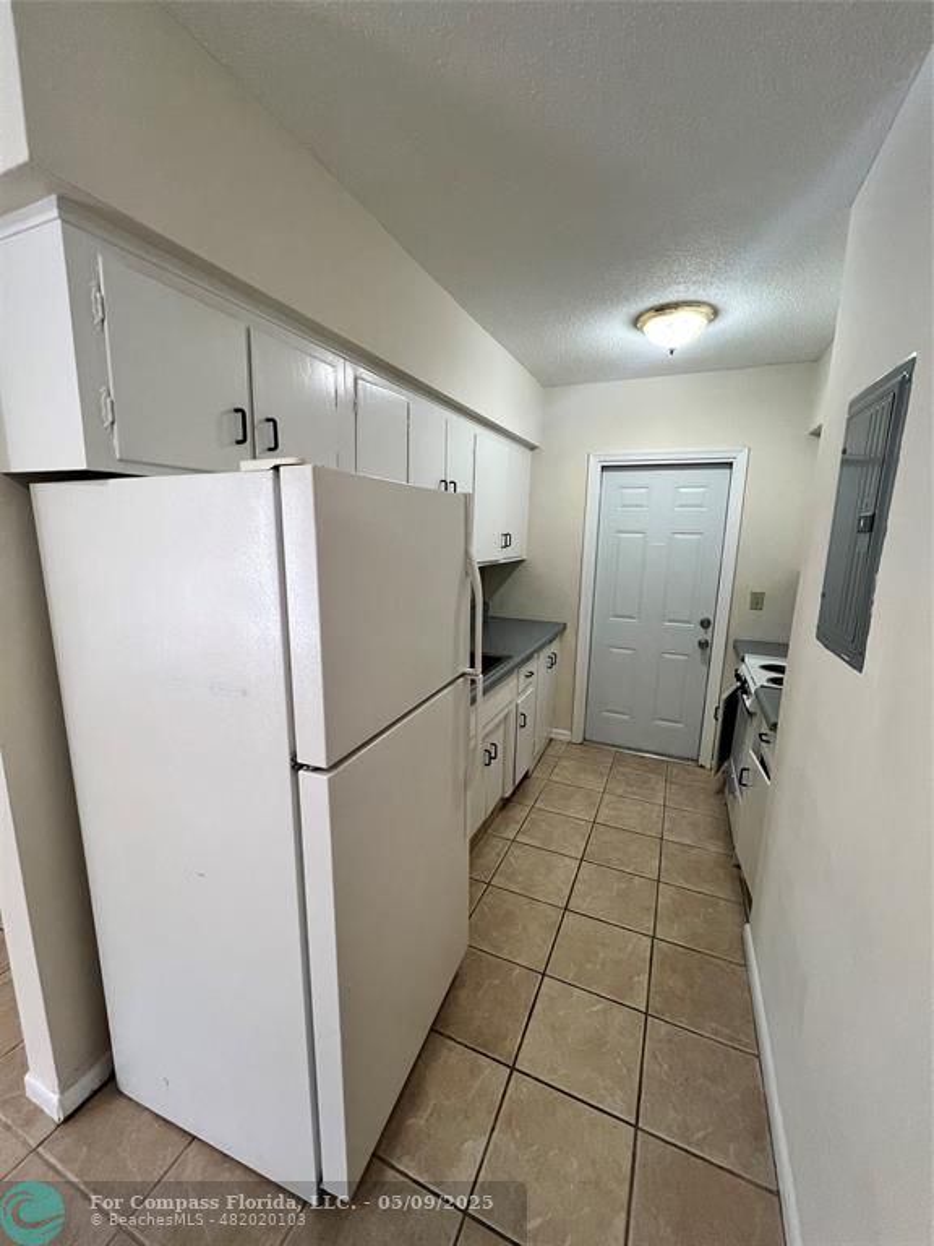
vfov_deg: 106.2
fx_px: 468
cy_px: 623
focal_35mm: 13
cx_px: 467
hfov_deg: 89.9
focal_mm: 1.57
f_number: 1.8
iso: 200
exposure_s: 1/120
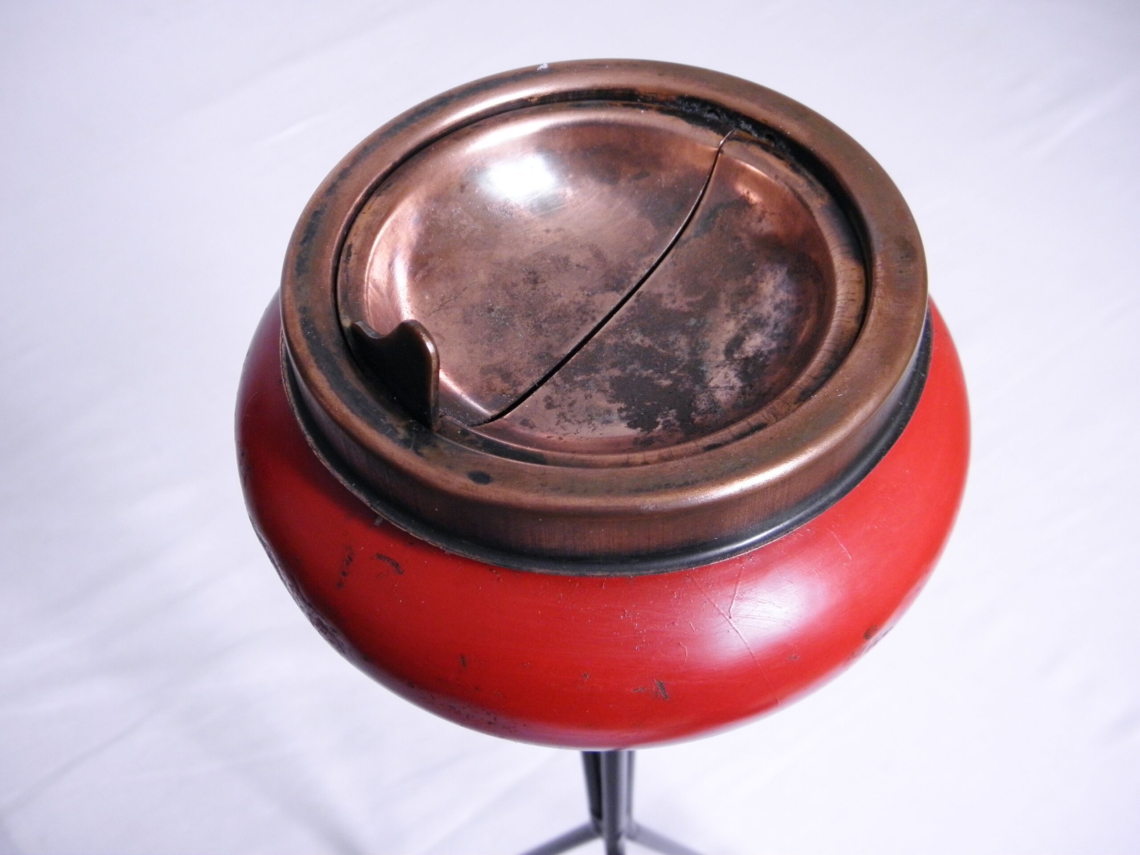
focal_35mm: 38
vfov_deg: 37.7
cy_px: 428
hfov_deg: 49.0
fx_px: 1251
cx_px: 570
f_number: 3.7
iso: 200
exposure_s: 1/15
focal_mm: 6.8
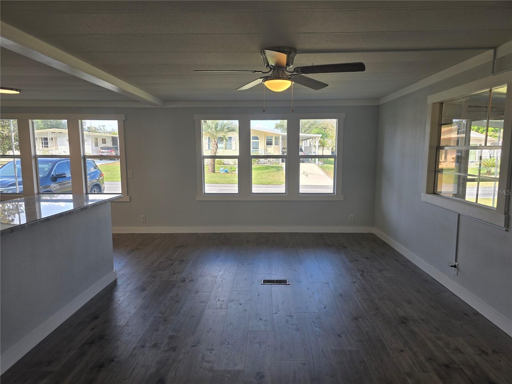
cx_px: 256
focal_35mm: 23
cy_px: 192
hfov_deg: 73.9
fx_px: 340
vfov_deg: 58.9
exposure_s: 1/120
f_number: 1.7
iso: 25
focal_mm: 6.3
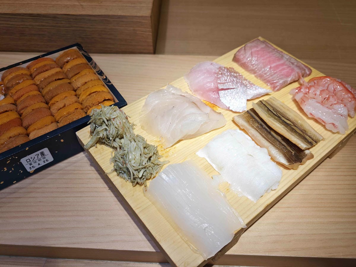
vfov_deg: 54.9
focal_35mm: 25
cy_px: 134
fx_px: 257
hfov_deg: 69.4
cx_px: 178
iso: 125
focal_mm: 8.72
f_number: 2.8
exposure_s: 1/120
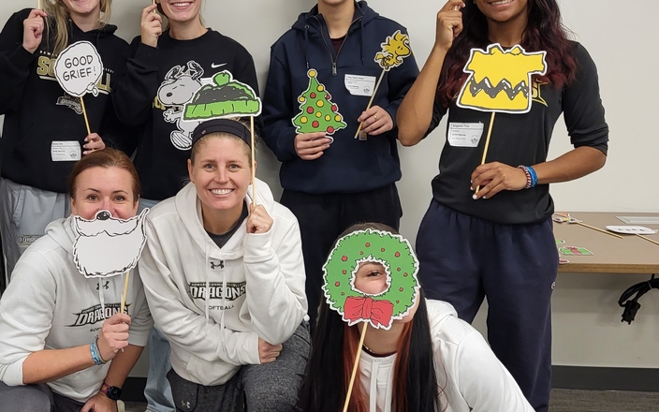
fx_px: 844
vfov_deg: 27.3
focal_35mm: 47
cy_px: 262
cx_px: 258
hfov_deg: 42.4
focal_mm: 5.4
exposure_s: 1/60
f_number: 1.8
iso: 200
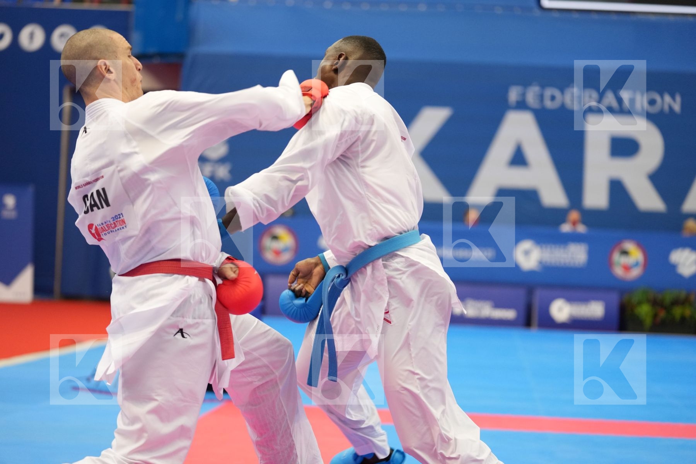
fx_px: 1933
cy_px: 232
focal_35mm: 100
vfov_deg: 13.7
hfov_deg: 20.4
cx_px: 348
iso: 2500
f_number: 2.8
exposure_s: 1/1000
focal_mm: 100
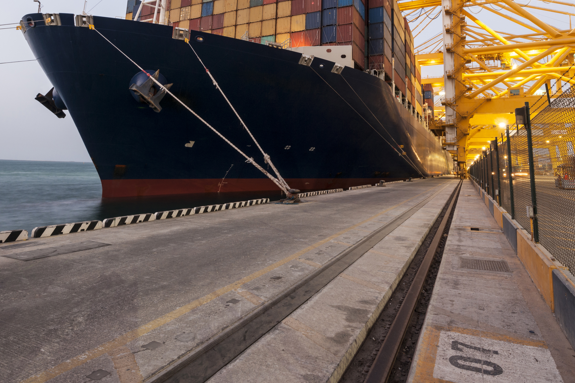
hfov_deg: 83.7
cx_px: 318
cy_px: 120
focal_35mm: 20
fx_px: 319
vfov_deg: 60.1
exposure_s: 5
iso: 200
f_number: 14
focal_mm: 14
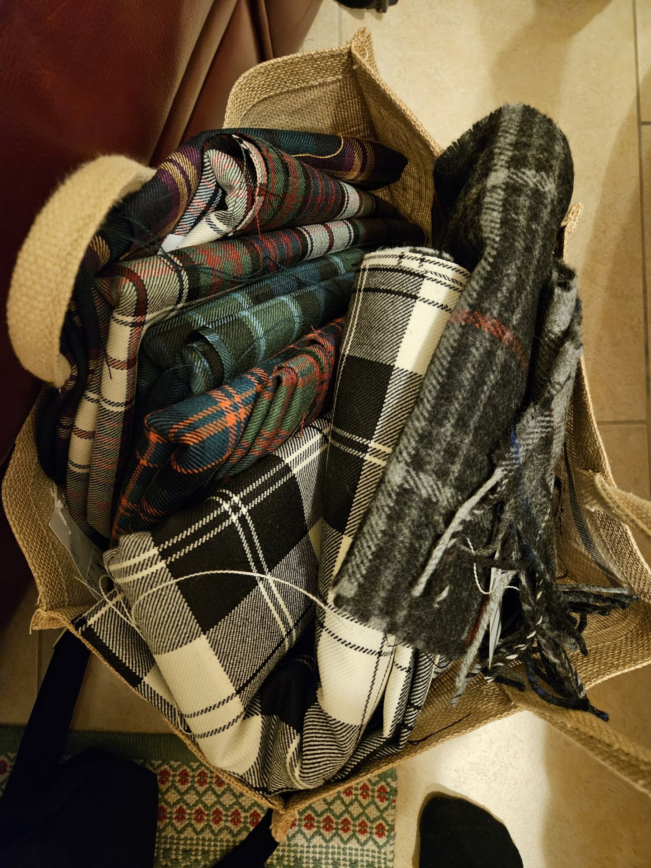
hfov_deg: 58.9
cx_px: 326
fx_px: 577
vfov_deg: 73.9
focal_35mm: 23
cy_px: 434
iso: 1250
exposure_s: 1/20
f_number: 1.8
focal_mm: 5.4
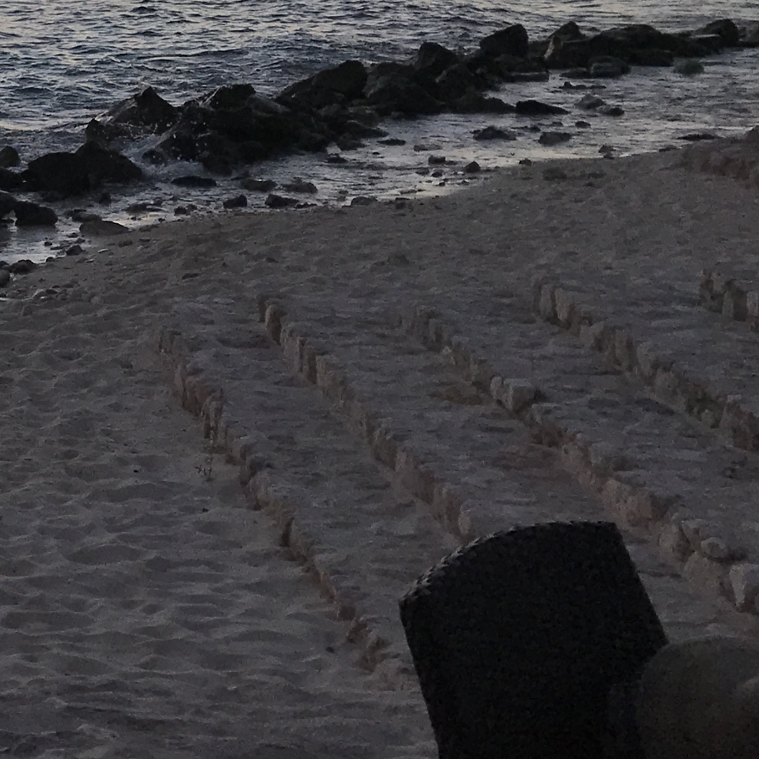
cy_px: 40
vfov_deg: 20.6
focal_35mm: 82
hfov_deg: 18.5
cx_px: -415
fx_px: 2034
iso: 20
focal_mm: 3.99
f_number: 1.8
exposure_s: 1/1064
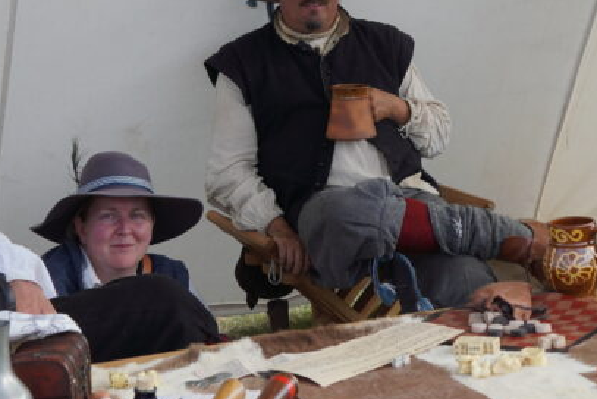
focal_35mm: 94
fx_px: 1564
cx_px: 392
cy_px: -7
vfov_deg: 14.3
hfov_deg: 21.5
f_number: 4.5
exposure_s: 1/250
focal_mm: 25
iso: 100
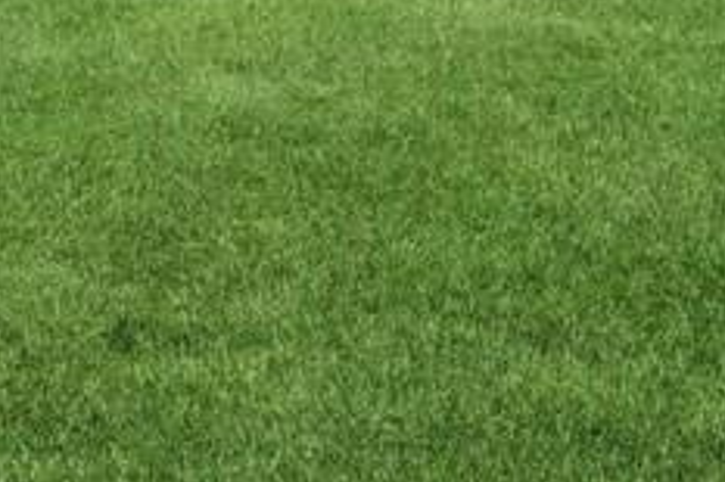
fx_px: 1087
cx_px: 339
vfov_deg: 20.3
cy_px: -299
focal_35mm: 54
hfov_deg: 36.9
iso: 200
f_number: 11
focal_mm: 14
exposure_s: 1/25
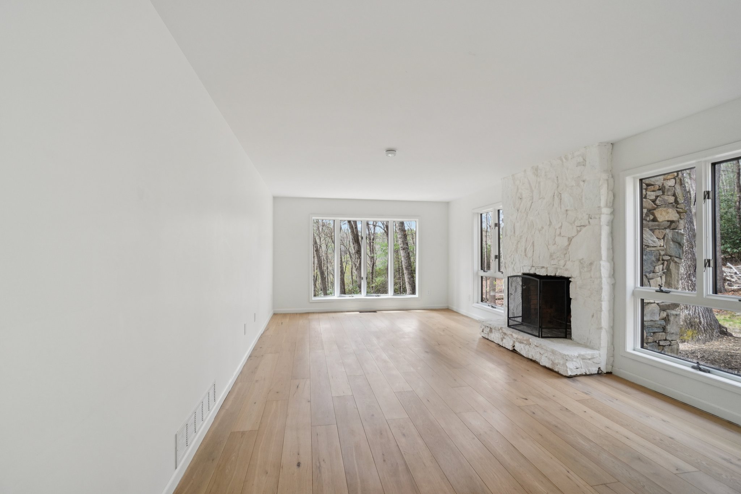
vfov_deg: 77.3
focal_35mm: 15
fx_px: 309
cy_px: 247
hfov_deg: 100.4
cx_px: 370
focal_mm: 10
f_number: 8
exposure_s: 1/30
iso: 125
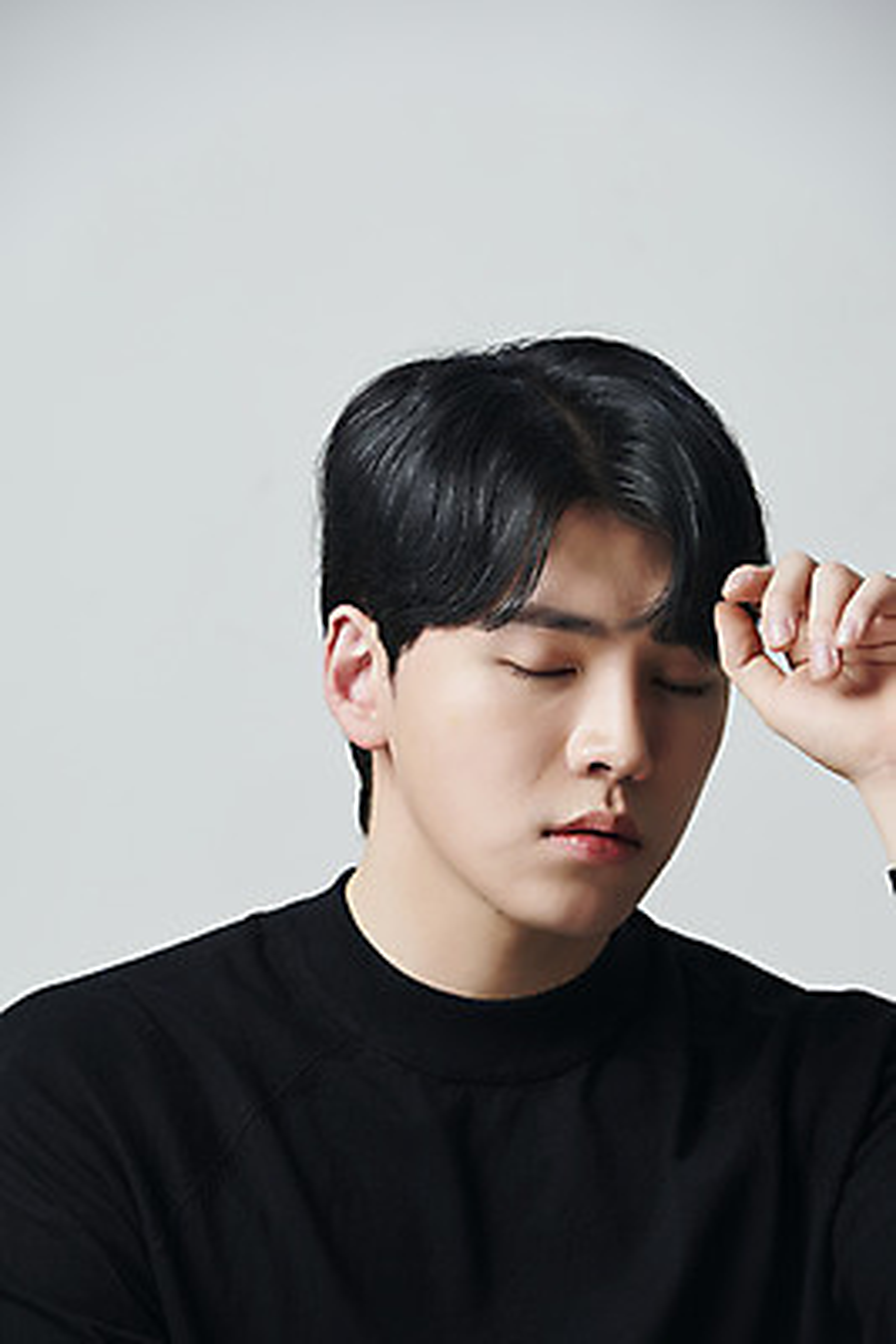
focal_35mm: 195
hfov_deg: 7.0
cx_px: 448
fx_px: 7273
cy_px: 672
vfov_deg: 10.5
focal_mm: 195
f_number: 7.1
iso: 64
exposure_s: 1/125
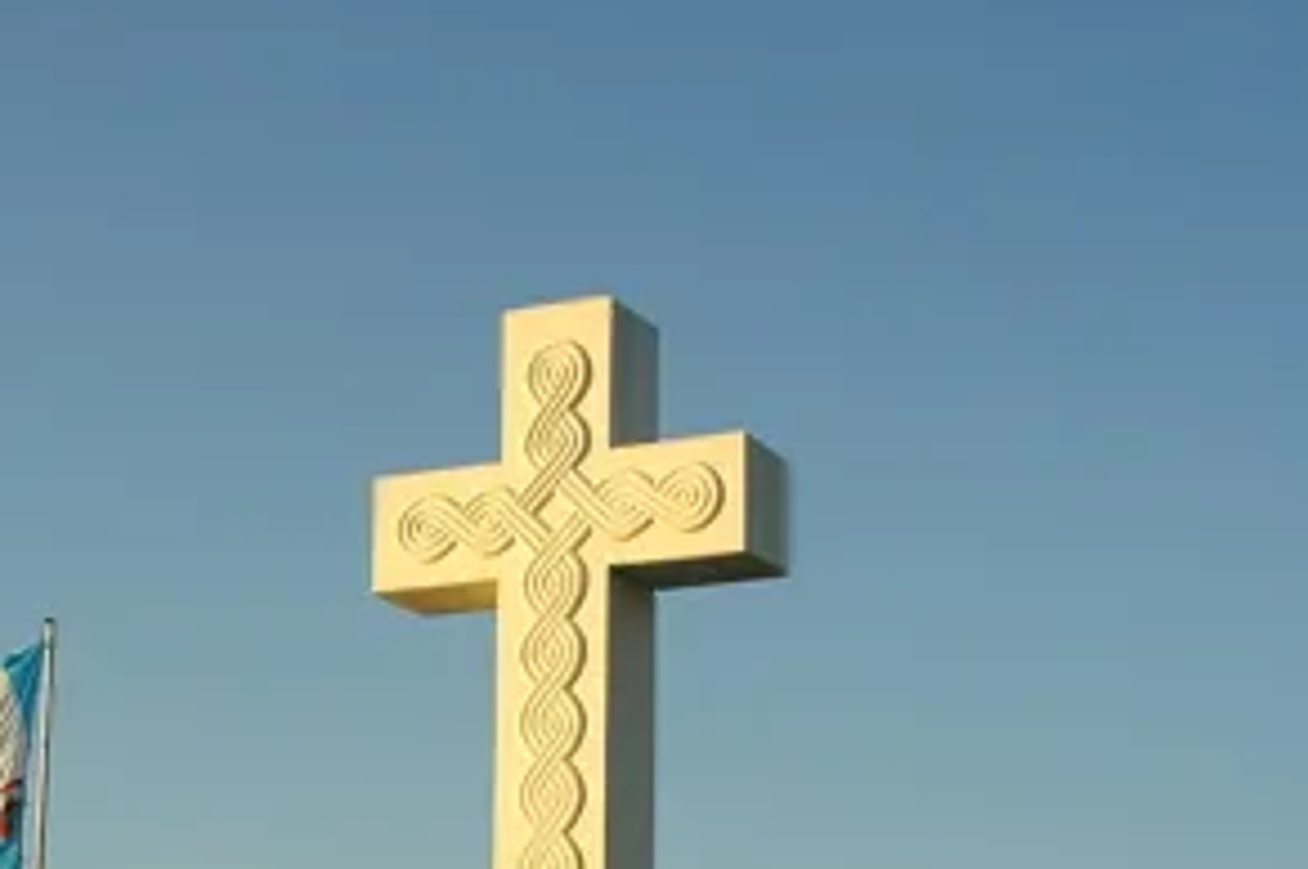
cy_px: 840
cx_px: 269
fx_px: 3339
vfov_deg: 14.6
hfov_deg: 21.9
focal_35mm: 92
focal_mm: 28
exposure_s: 1/250
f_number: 8
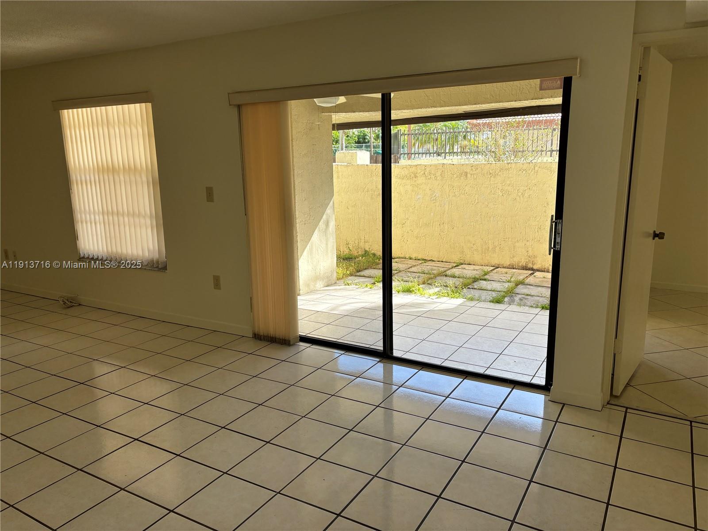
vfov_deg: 53.1
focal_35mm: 26
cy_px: 266
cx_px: 354
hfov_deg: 67.3
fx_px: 532
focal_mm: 5.96
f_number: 1.6
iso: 50
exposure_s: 1/382
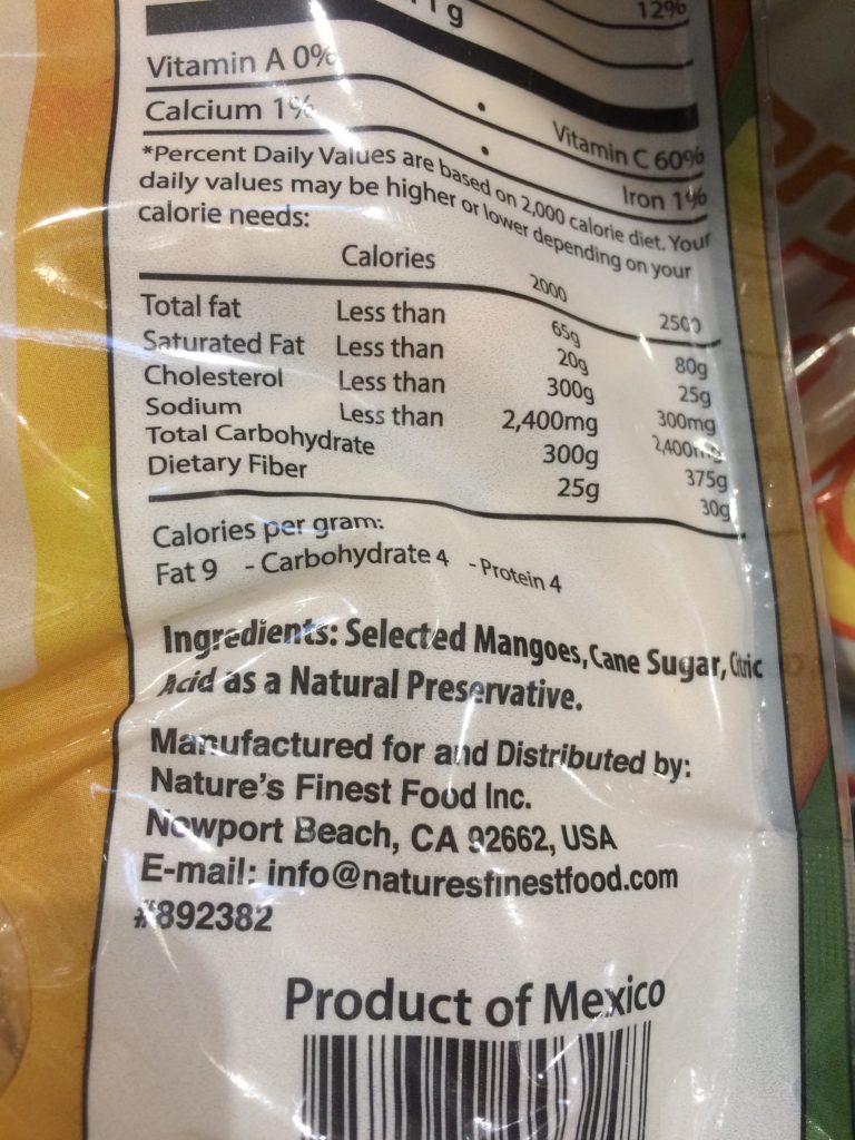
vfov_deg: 61.7
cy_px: 570
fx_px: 955
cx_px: 428
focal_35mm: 29
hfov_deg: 48.2
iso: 50
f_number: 2.2
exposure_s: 1/30
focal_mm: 4.15
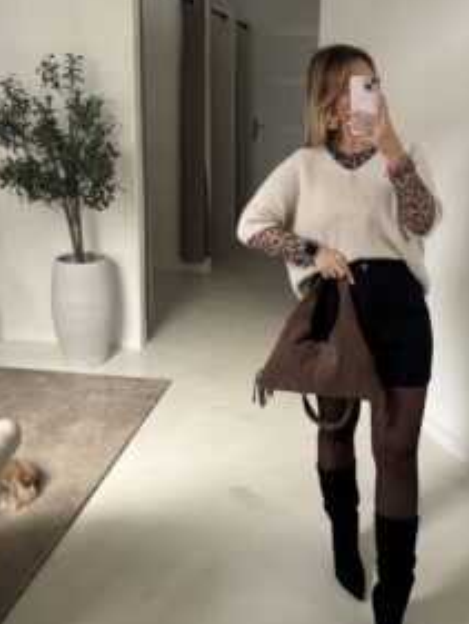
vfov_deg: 49.8
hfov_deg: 38.3
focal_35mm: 37
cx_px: 313
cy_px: 249
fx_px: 668
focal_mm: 5.96
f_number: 1.6
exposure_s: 1/67
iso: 125
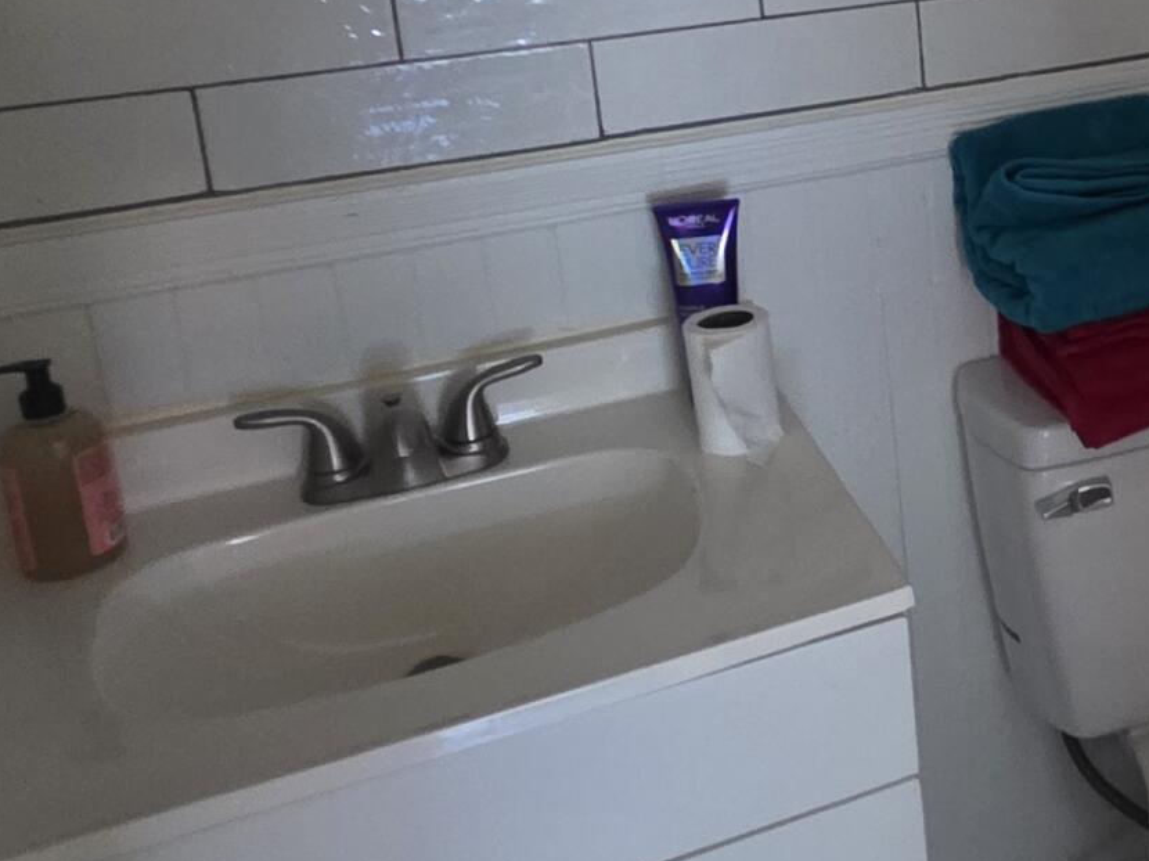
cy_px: 33
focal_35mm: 47
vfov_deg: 29.2
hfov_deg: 34.7
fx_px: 1560
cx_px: 1272
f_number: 1.9
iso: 1000
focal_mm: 2.2
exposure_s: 1/30
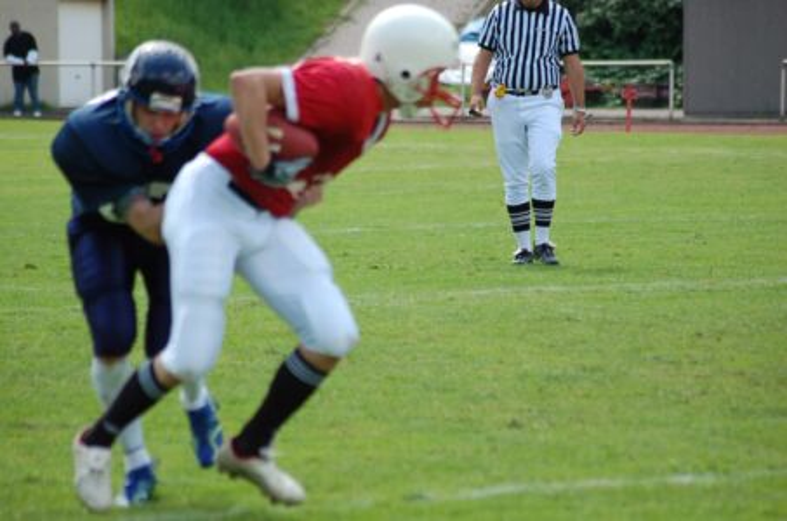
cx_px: 394
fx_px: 5563
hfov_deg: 8.1
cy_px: 260
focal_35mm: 255
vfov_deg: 5.4
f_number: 4.8
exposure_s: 1/800
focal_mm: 170
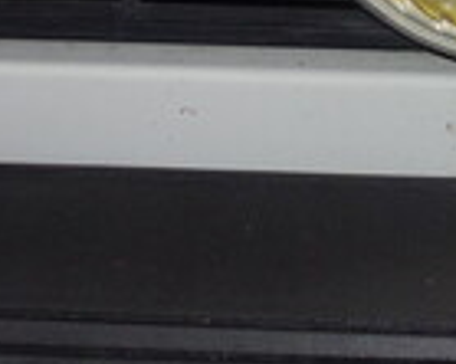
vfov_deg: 7.4
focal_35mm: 207
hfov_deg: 9.1
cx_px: 643
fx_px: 2792
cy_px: -138
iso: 200
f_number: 3.2
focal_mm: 19.1
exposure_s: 1/60
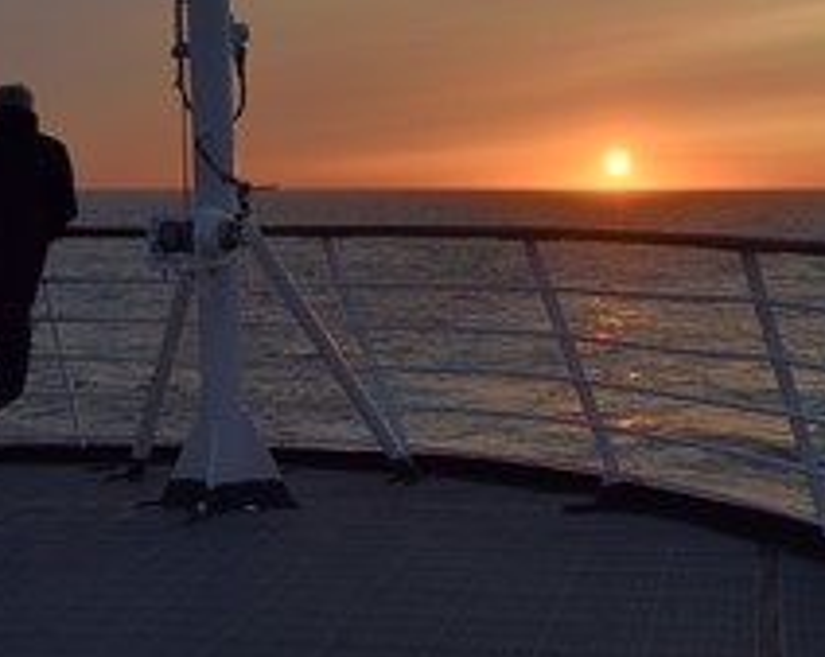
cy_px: 222
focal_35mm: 67
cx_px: 541
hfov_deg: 28.2
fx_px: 1634
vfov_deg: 22.7
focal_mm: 36
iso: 200
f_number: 9
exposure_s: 1/200
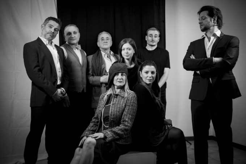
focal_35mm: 50
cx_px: 123
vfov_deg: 27.0
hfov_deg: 39.6
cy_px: 82
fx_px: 342
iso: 2000
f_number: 2.8
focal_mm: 50
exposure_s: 1/80
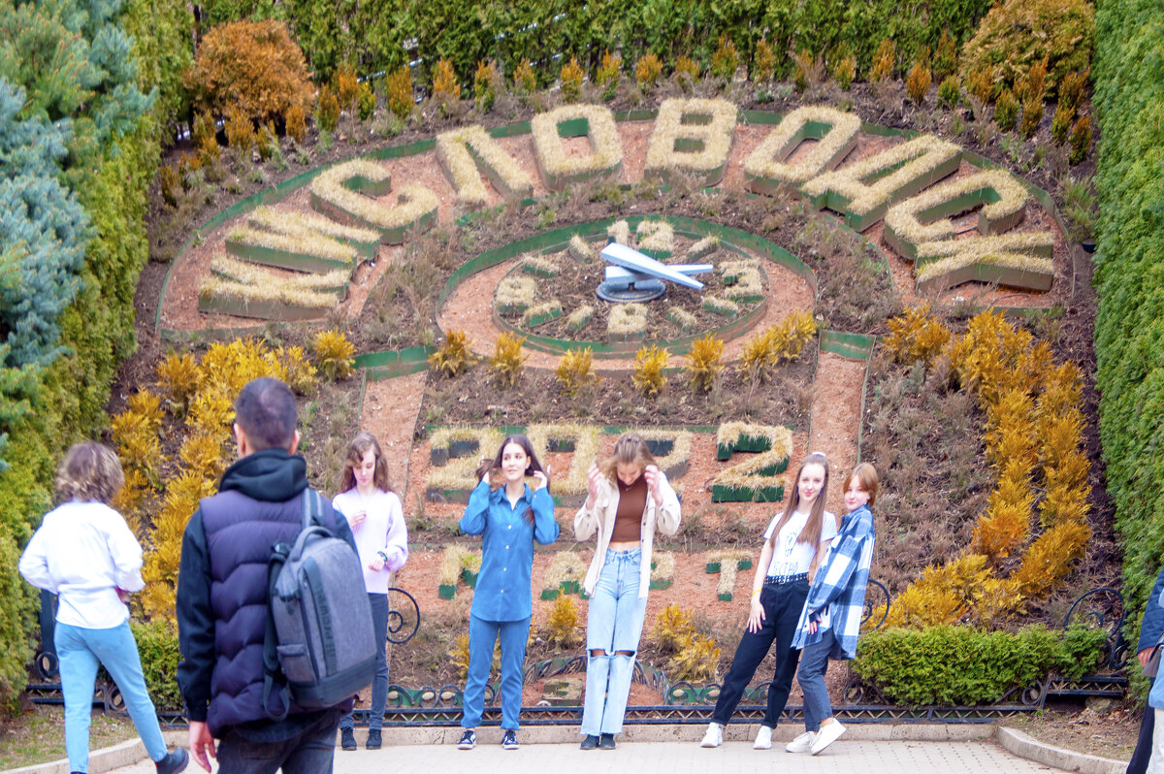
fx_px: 2423
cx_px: 582
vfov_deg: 18.2
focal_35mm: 75
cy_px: 387
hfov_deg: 27.0
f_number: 5
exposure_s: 1/60
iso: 250
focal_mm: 50
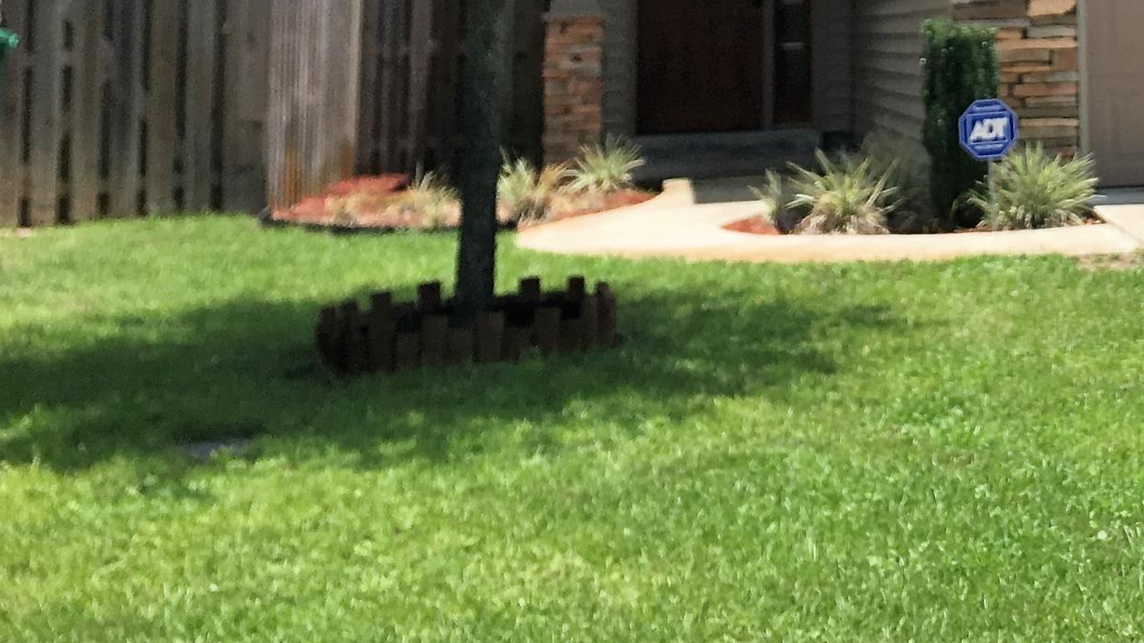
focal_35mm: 77
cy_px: -353
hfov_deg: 25.7
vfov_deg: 14.5
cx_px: 1227
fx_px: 2335
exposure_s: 1/1603
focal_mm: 4.15
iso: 25
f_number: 2.2
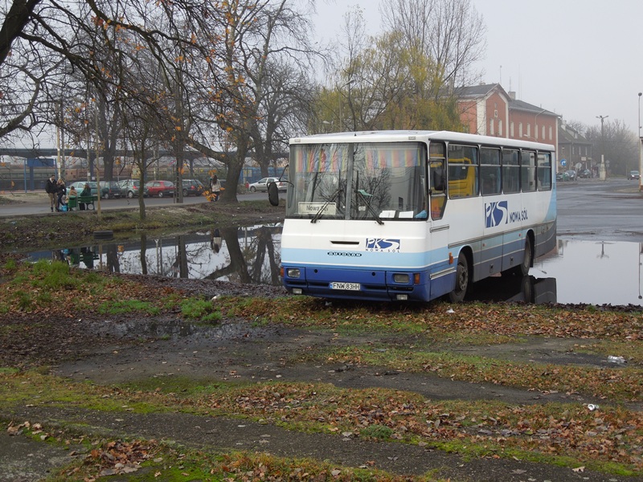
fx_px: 892
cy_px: 241
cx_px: 322
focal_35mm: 48
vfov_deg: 30.3
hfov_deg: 39.7
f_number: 4
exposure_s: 1/200
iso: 100
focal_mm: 8.7
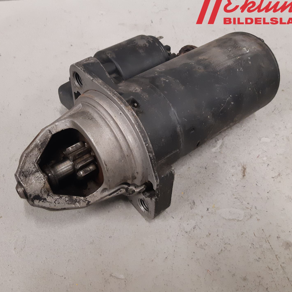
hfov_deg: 49.3
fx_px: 315
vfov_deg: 49.7
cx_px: 112
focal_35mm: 33
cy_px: 147
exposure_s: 1/50
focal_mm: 3.93
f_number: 1.7
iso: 200
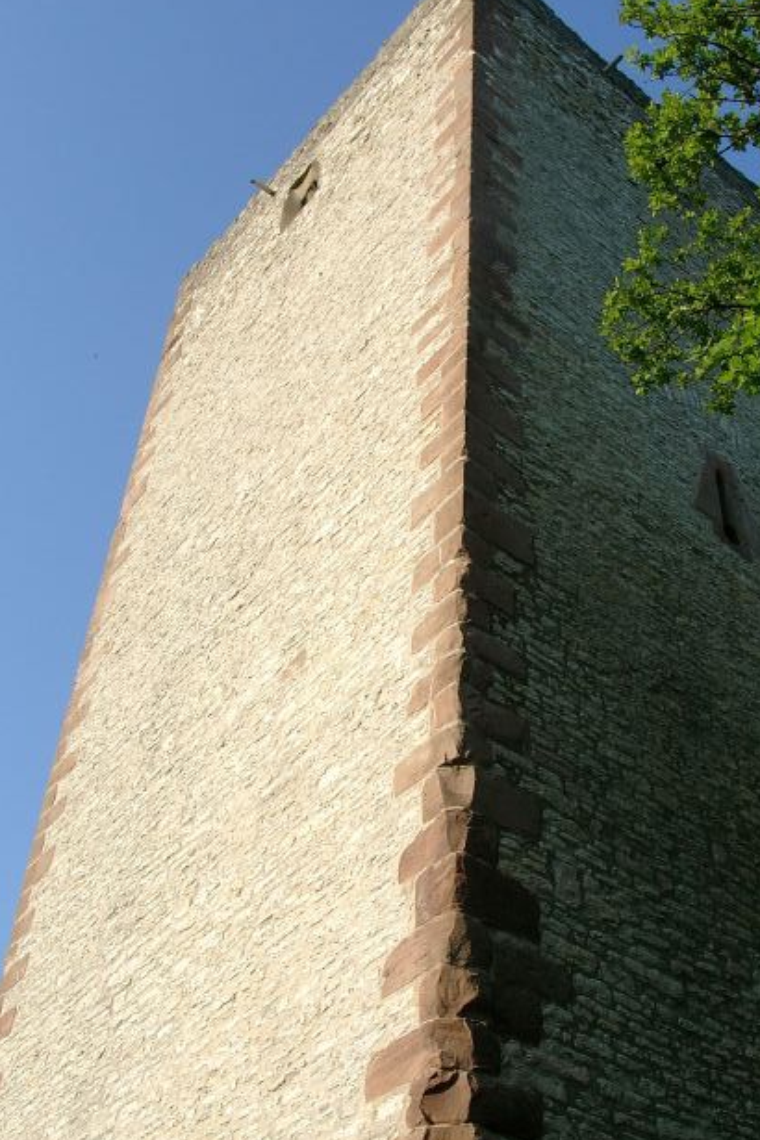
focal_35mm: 46
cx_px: 493
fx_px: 1457
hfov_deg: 29.1
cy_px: 632
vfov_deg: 42.7
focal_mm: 7.13
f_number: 4
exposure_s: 1/481
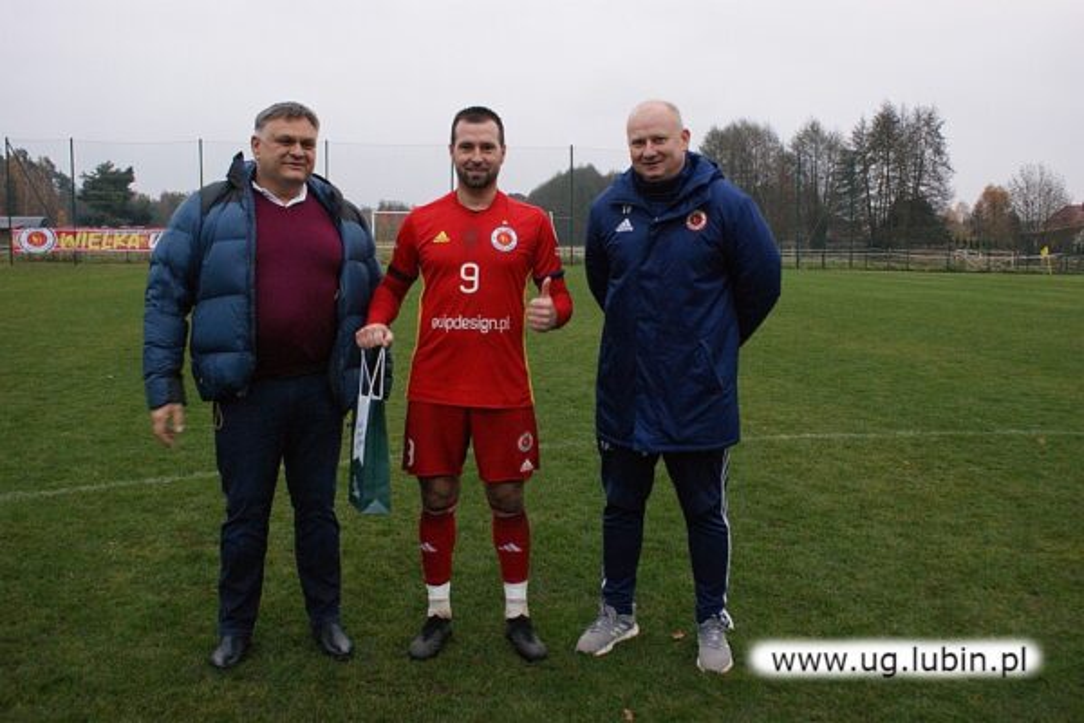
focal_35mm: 33
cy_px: 362
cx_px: 542
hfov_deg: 57.2
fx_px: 994
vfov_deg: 40.0
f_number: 4.5
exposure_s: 1/50
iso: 800
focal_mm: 22
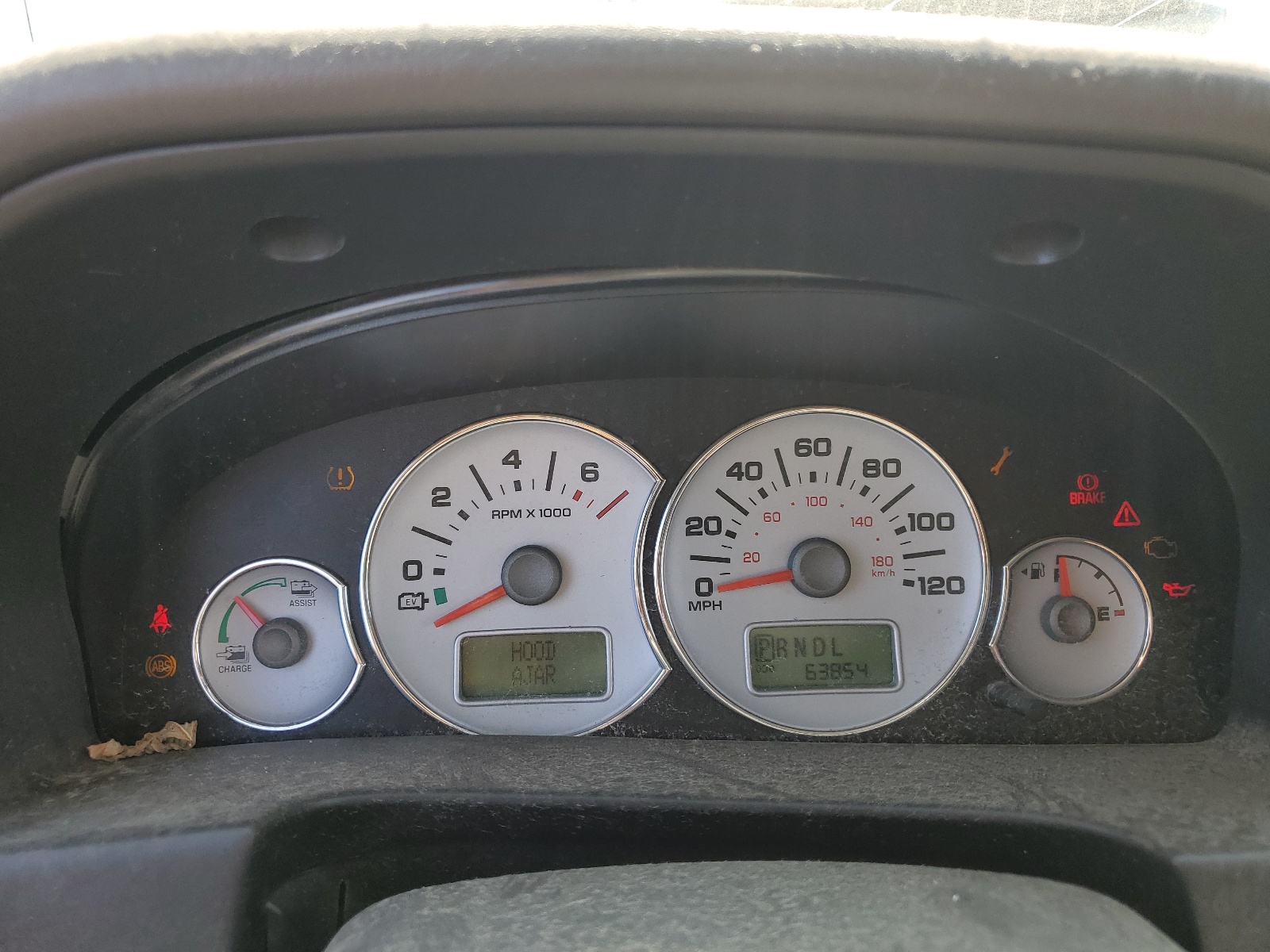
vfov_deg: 53.1
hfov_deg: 67.3
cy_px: 476
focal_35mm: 26
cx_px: 635
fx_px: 954
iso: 50
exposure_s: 1/270
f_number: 1.5
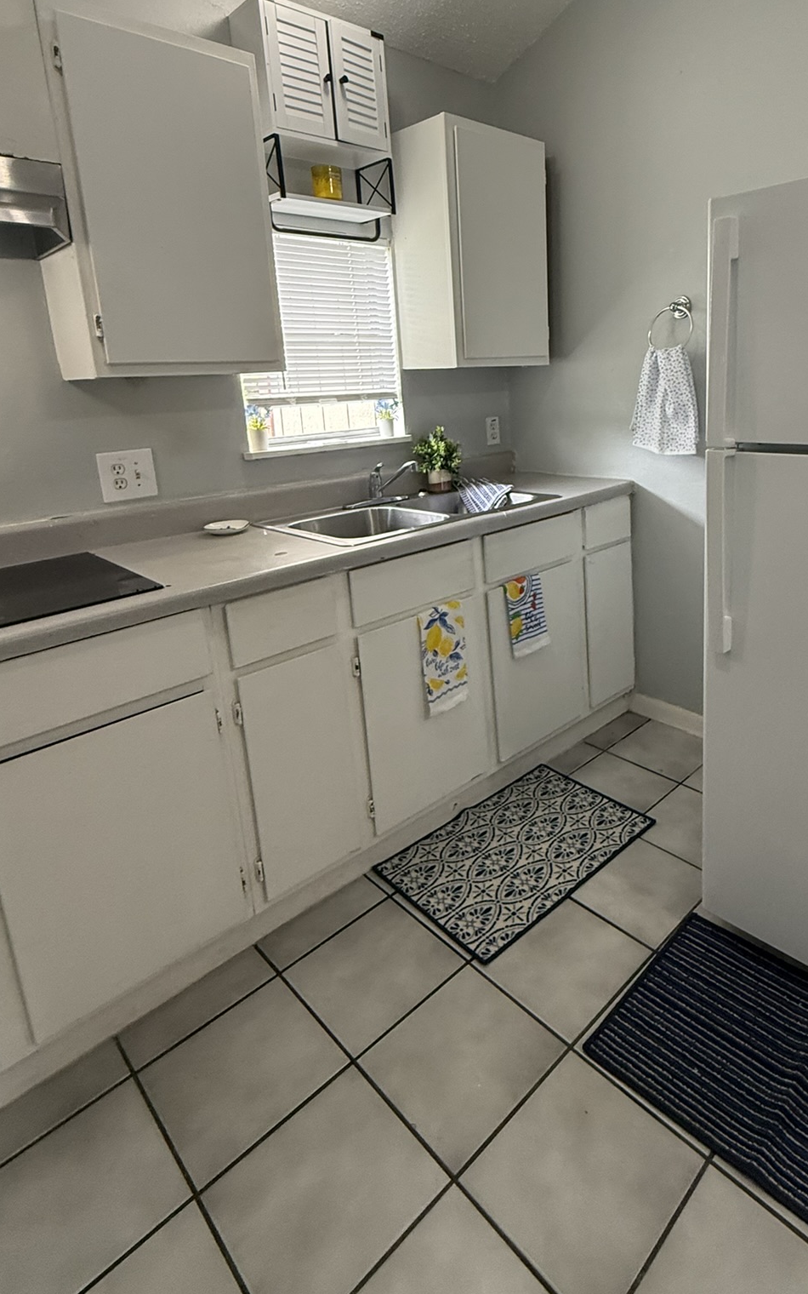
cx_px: 526
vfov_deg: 84.1
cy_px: 520
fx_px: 705
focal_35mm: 20
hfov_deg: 58.6
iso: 320
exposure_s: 1/120
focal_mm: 2.22
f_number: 2.2
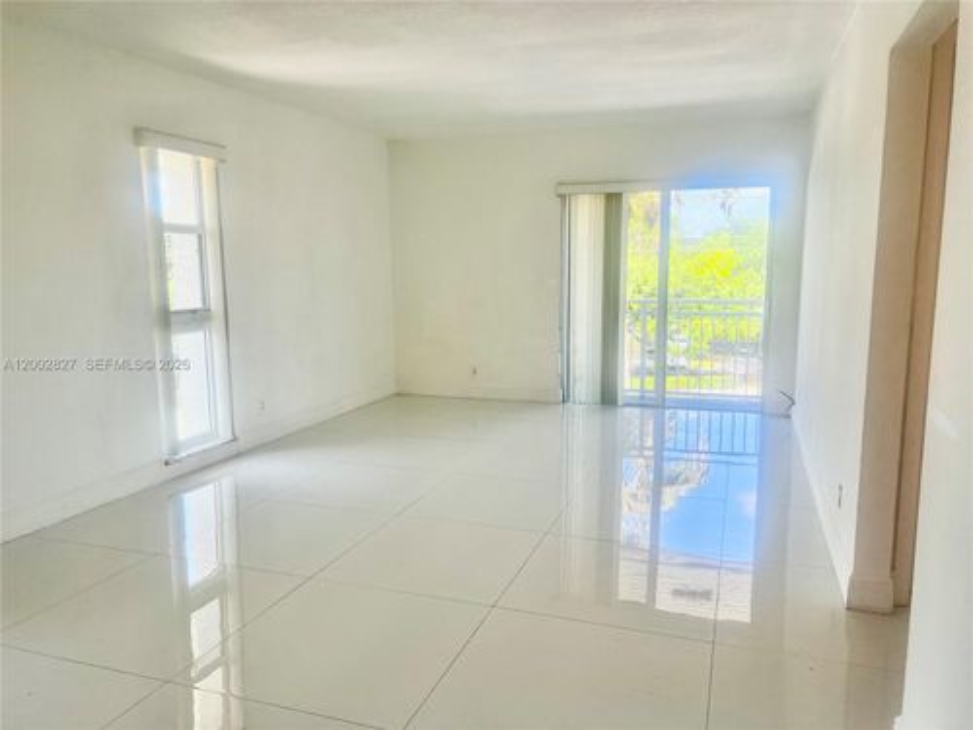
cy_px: 365
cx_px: 486
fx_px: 731
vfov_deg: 53.1
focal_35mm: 26
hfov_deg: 67.3
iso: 40
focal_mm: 5.7
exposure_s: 1/172
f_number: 1.5
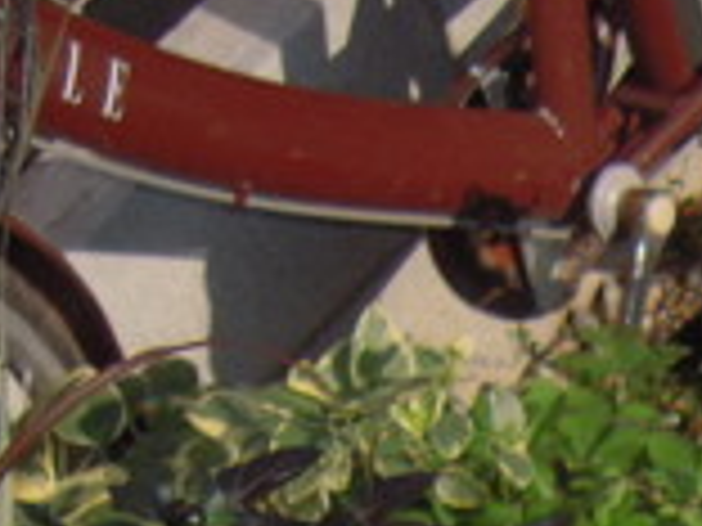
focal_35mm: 144
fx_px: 2920
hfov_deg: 12.9
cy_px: 1241
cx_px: 1071
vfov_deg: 9.3
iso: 100
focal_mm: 5
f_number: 5.4
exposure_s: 1/400
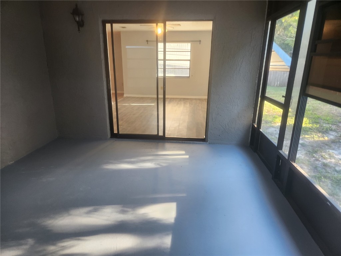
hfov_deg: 73.9
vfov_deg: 58.9
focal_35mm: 23
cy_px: 128
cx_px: 170
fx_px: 227
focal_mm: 5.4
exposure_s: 1/120
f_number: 1.8
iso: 200
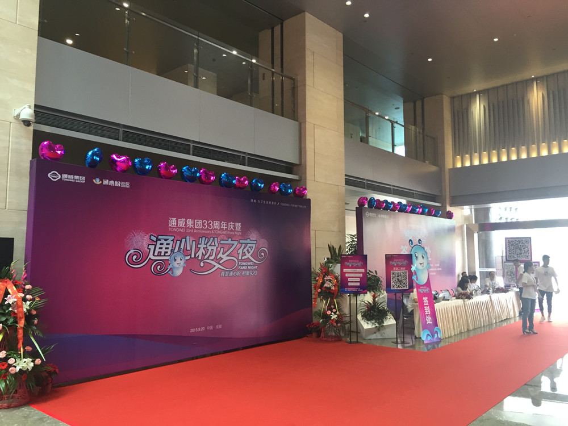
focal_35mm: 29
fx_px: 476
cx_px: 284
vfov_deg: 48.2
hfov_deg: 61.7
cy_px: 213
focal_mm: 4.15
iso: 40
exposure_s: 1/30
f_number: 2.2
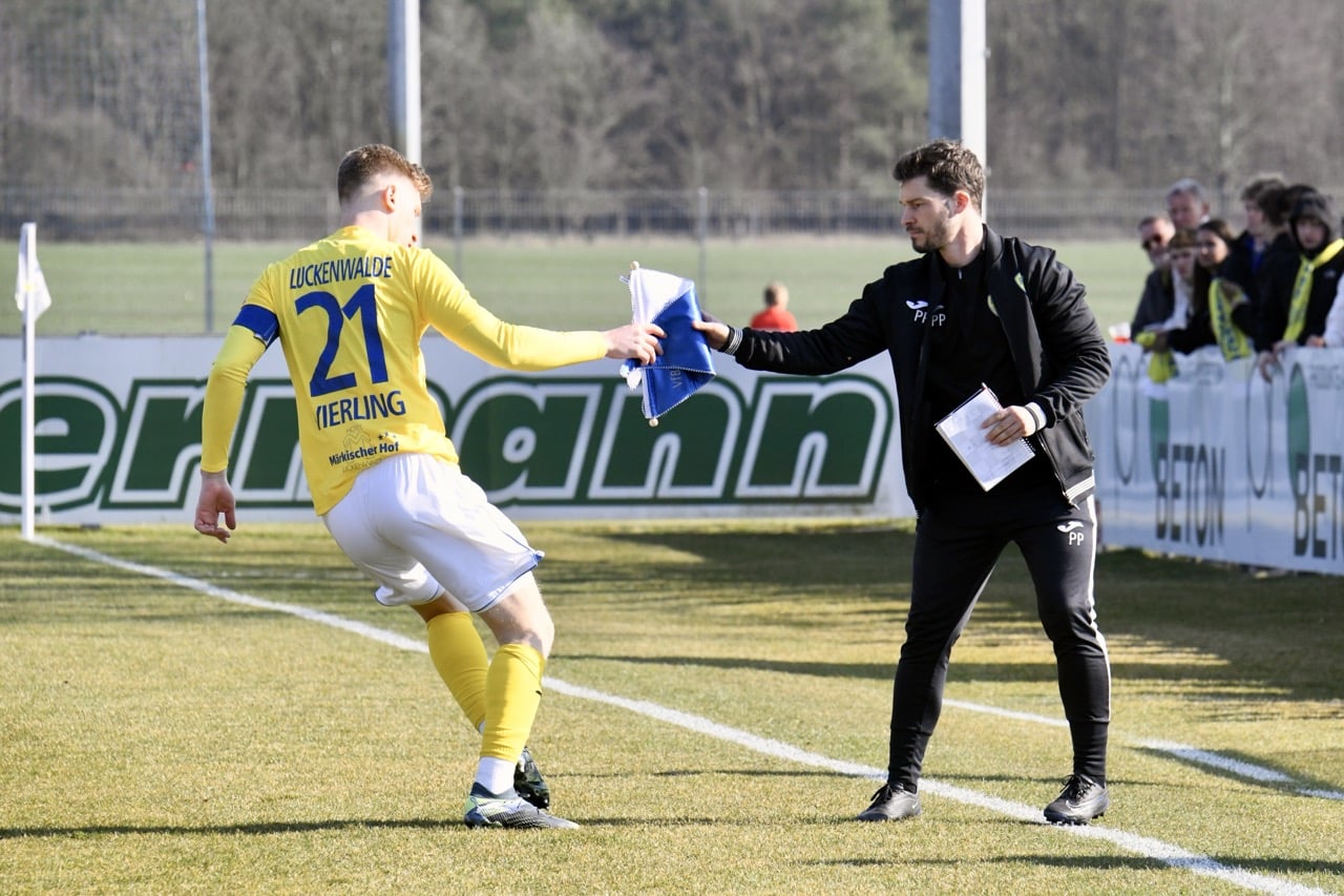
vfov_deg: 4.4
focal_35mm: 310
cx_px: 672
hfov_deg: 6.6
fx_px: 11571
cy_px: 448
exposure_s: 1/1600
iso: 2500
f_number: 11
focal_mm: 310
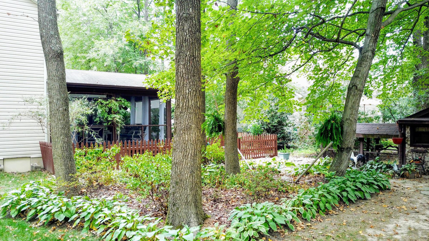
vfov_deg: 40.2
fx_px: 330
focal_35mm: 29
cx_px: 219
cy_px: 127
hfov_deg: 66.1
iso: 215
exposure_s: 1/25
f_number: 2.2
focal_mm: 4.73
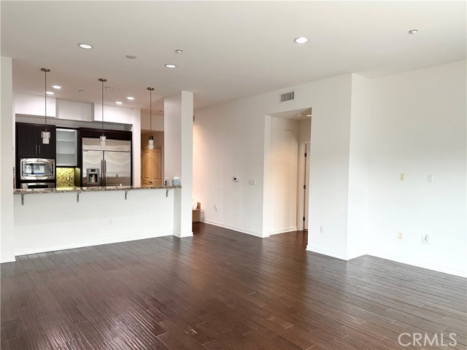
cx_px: 234
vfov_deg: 56.8
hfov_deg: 71.6
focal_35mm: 24
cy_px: 175
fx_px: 324
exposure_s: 1/120
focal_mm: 6.86
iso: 125
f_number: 1.78
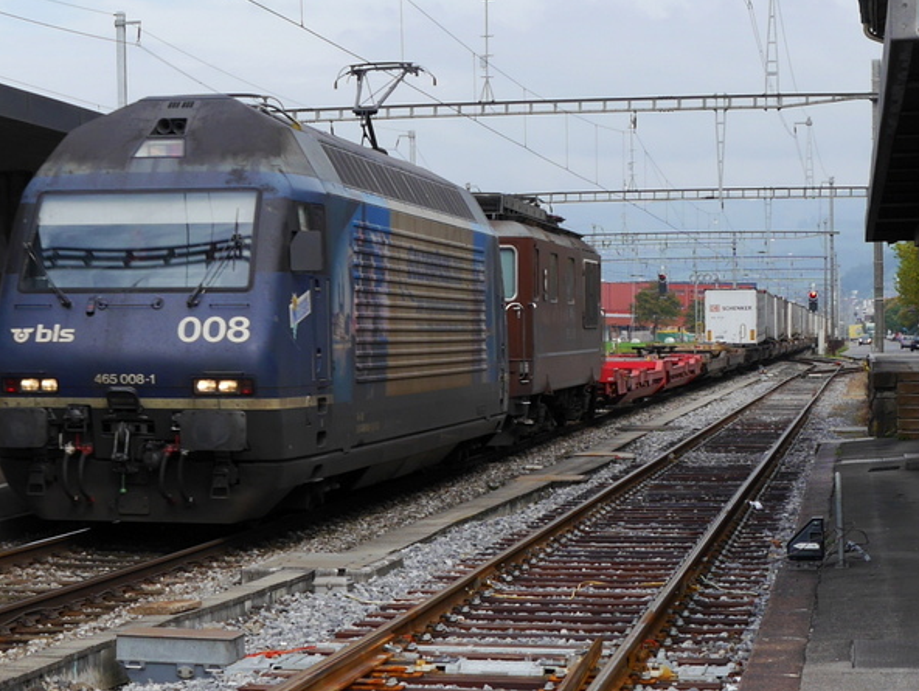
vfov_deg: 20.7
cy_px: 217
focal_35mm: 71
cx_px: 278
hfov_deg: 27.1
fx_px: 1886
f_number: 7.1
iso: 160
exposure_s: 1/320
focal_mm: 21
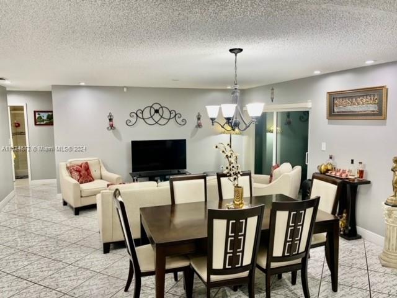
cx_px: 198
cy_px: 149
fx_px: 298
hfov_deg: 67.3
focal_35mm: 26
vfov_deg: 53.1
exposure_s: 1/60
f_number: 1.8
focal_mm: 4.25
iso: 100
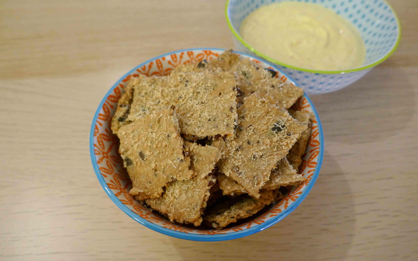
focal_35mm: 26
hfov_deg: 70.4
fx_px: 296
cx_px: 212
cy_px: 137
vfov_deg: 47.6
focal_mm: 9.1
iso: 1600
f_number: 2.8
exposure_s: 1/25
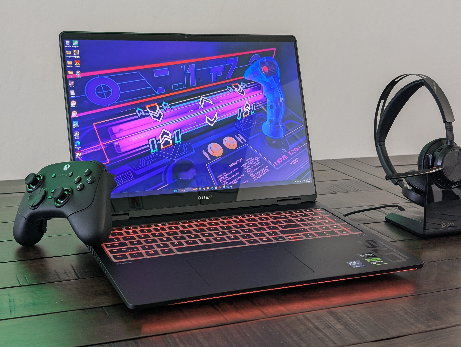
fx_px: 653
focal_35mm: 49
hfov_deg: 38.9
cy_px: 174
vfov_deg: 29.7
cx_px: 230
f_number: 1.68
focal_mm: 6.9
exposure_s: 1/76.8
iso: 57
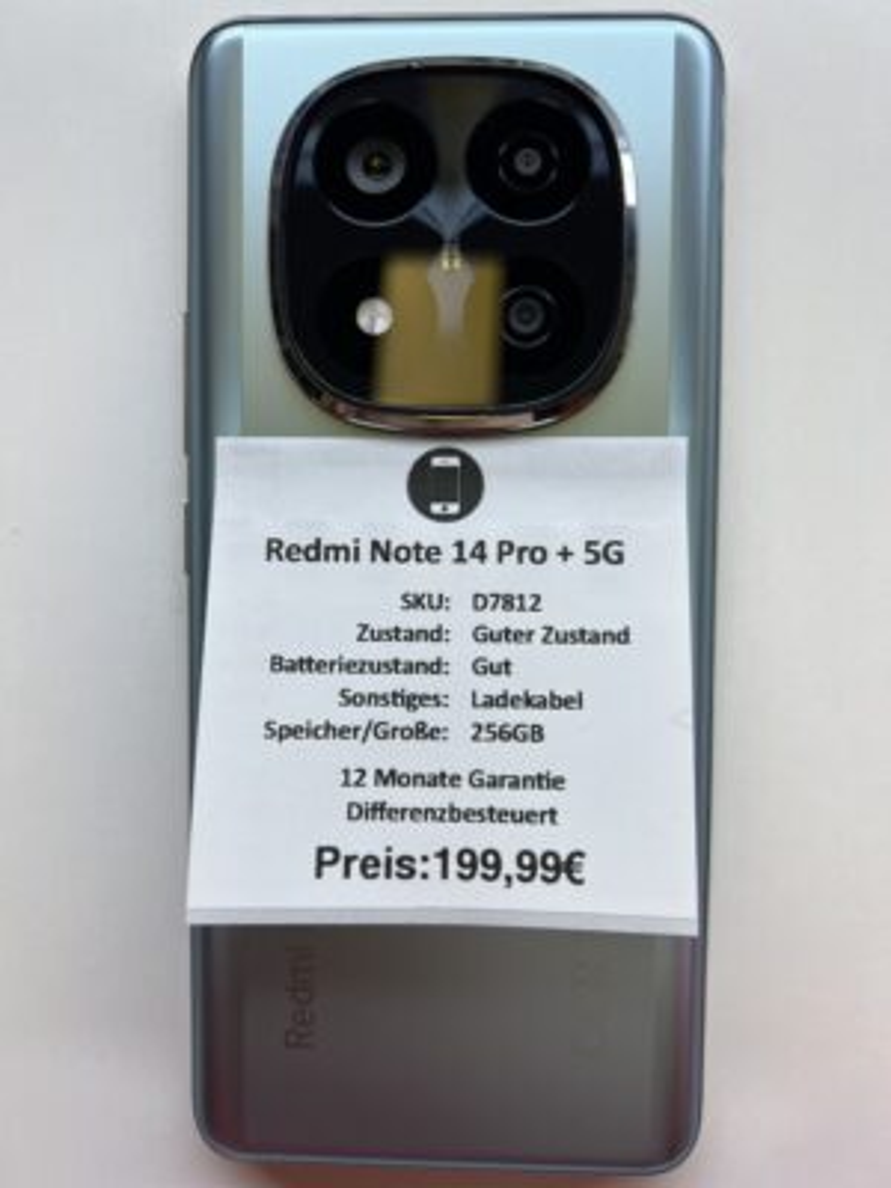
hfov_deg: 53.1
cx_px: 446
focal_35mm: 26
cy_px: 594
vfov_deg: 67.3
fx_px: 892
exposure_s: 1/297
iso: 50
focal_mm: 5.7
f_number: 1.5
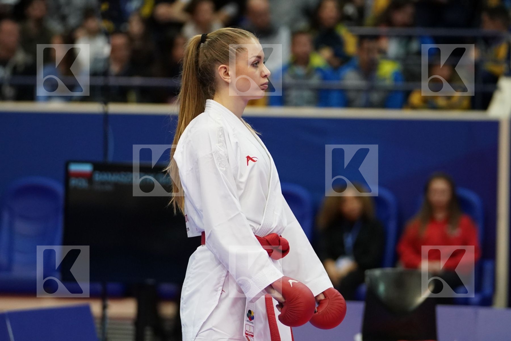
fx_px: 3037
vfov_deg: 6.4
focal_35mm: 214
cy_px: 170
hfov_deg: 9.6
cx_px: 256
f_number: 2.8
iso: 3200
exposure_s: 1/1000
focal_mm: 143
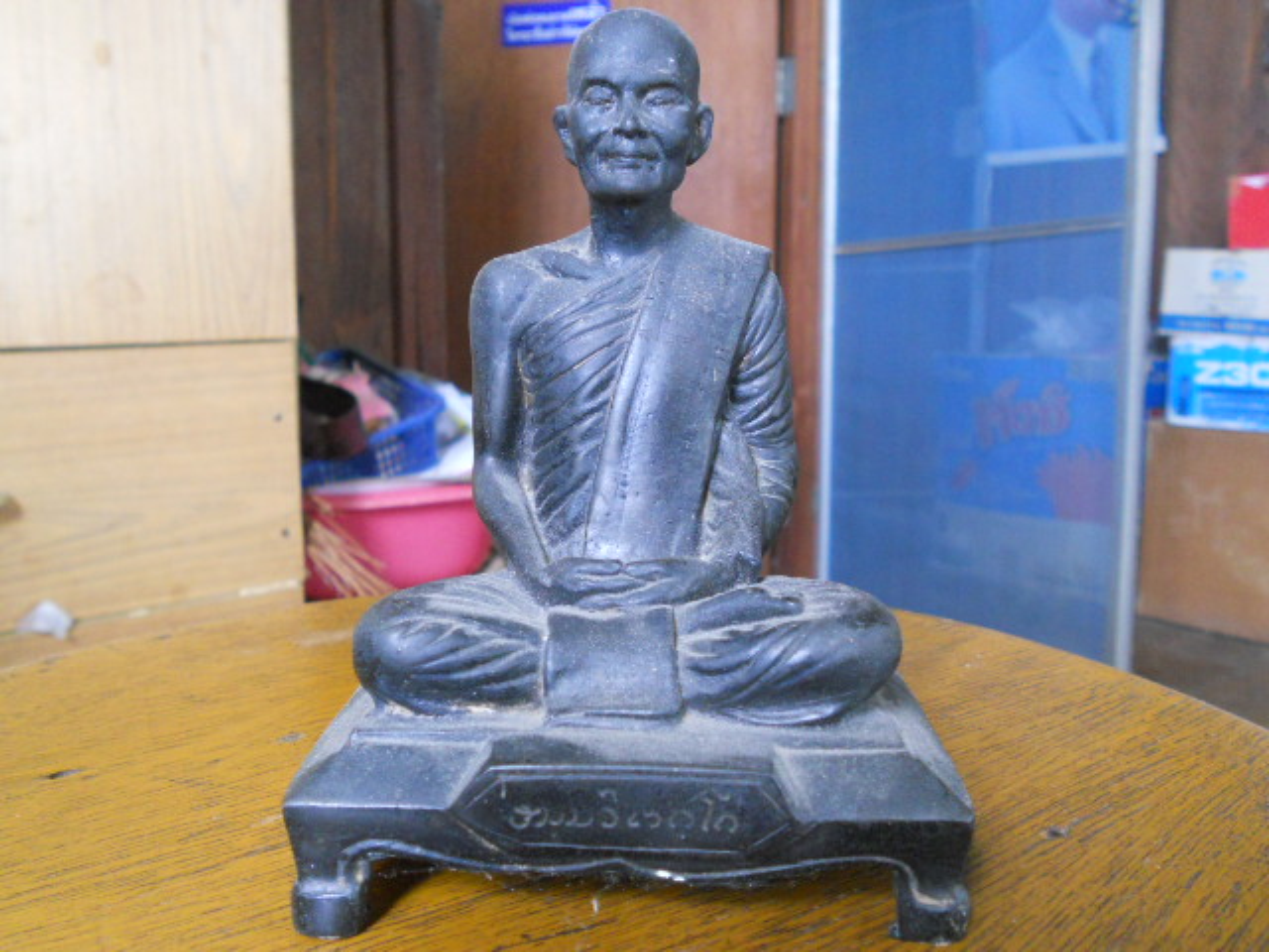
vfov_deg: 44.2
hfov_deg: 56.8
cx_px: 634
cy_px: 476
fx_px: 1173
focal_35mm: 32
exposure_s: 1/20
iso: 400
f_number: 3.5
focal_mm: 5.8
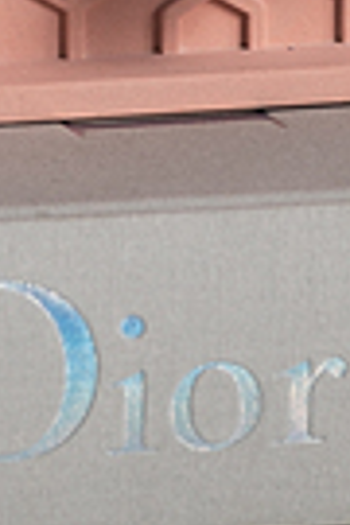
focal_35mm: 1191
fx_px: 17367
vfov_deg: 1.7
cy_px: -488
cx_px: -189
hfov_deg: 1.2
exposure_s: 1/100
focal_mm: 185
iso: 50
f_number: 11
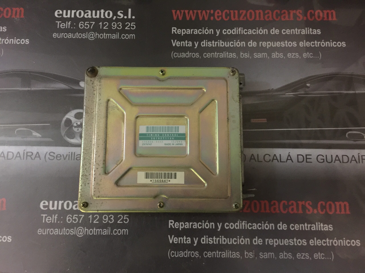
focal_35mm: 29
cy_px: 136
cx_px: 182
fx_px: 306
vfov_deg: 48.2
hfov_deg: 61.7
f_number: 2.2
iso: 160
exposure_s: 1/4
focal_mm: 4.15
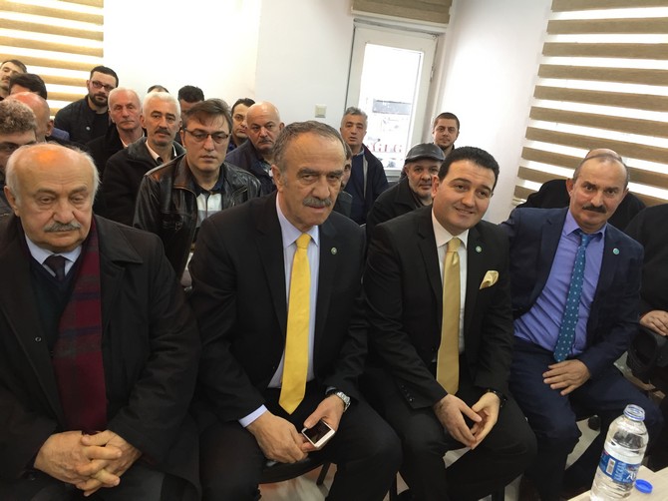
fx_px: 559
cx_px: 334
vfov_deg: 48.2
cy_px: 250
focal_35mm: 29
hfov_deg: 61.7
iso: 125
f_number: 2.2
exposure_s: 1/33
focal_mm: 4.15
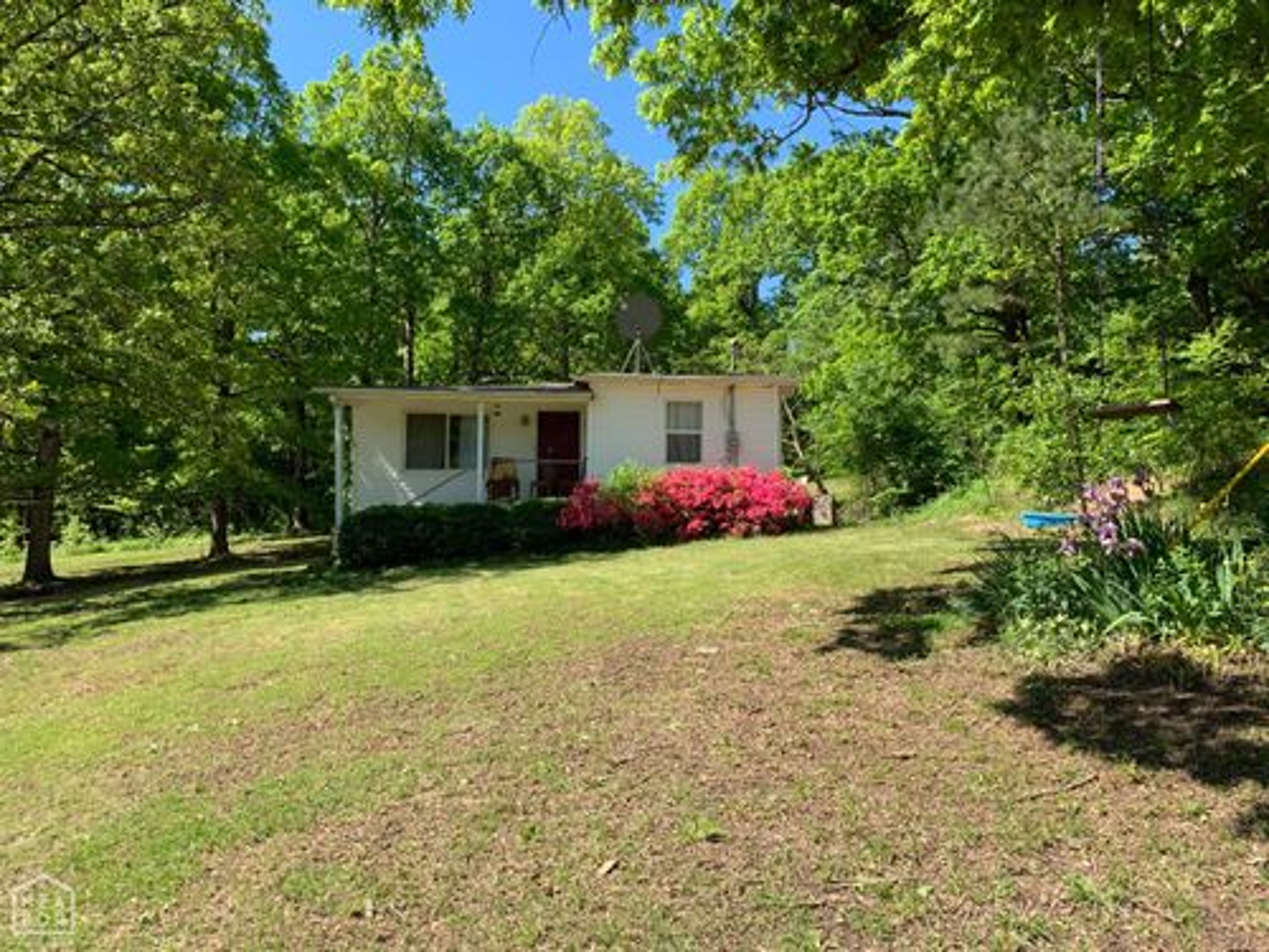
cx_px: 634
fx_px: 953
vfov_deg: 53.1
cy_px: 476
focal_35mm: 26
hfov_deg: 67.3
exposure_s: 1/981
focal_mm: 4.25
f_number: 1.8
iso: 25
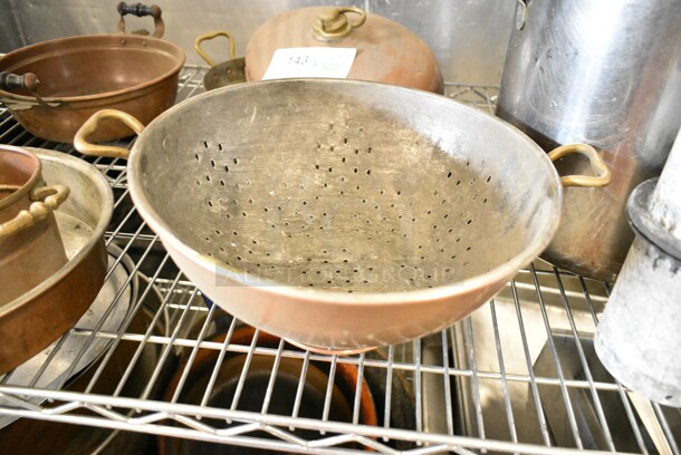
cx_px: 340
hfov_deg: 61.9
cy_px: 228
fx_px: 568
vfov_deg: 43.7
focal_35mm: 30
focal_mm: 20
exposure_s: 1/60
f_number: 4
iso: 6400
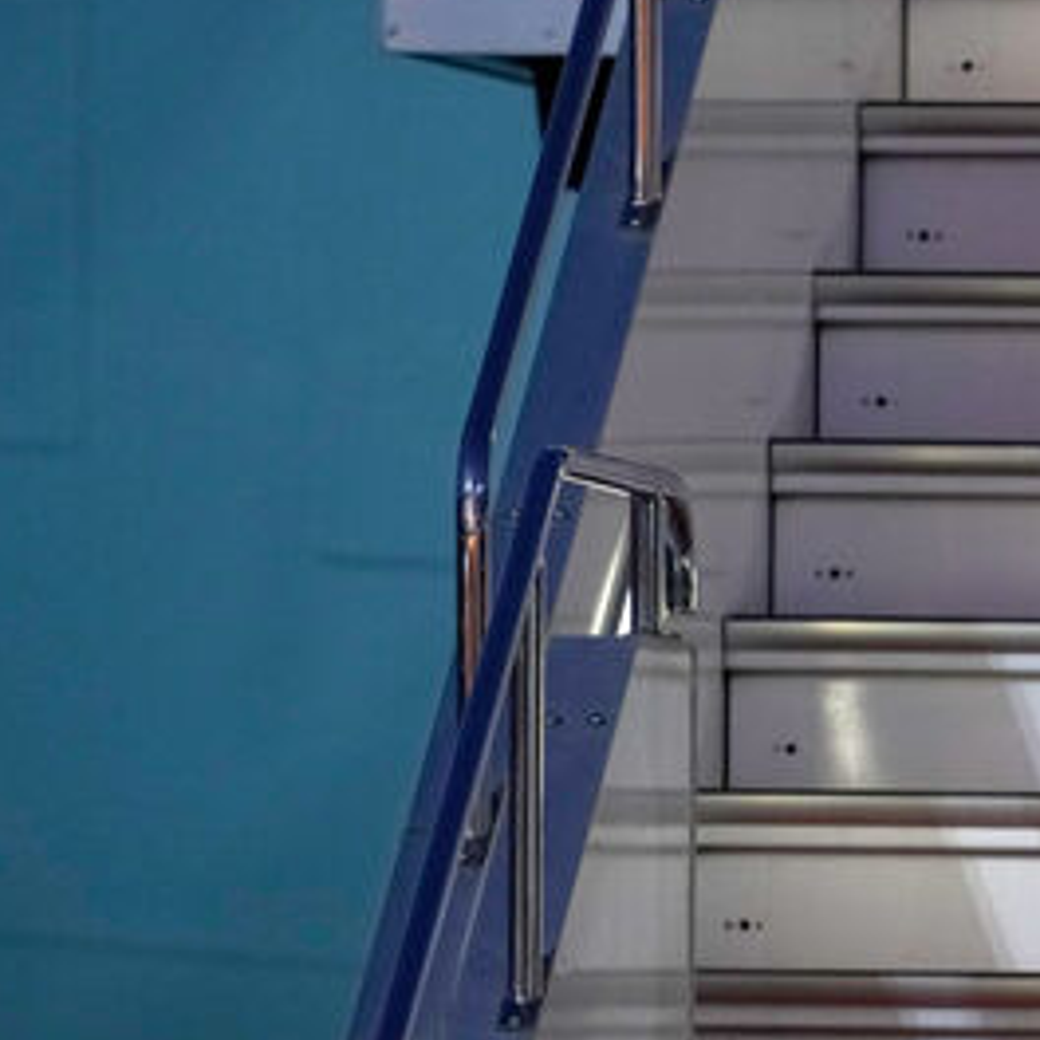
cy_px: 786
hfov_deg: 1.5
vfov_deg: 1.5
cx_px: 1536
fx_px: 40755
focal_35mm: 1199
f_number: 2.8
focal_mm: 400
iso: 2000
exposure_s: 1/400
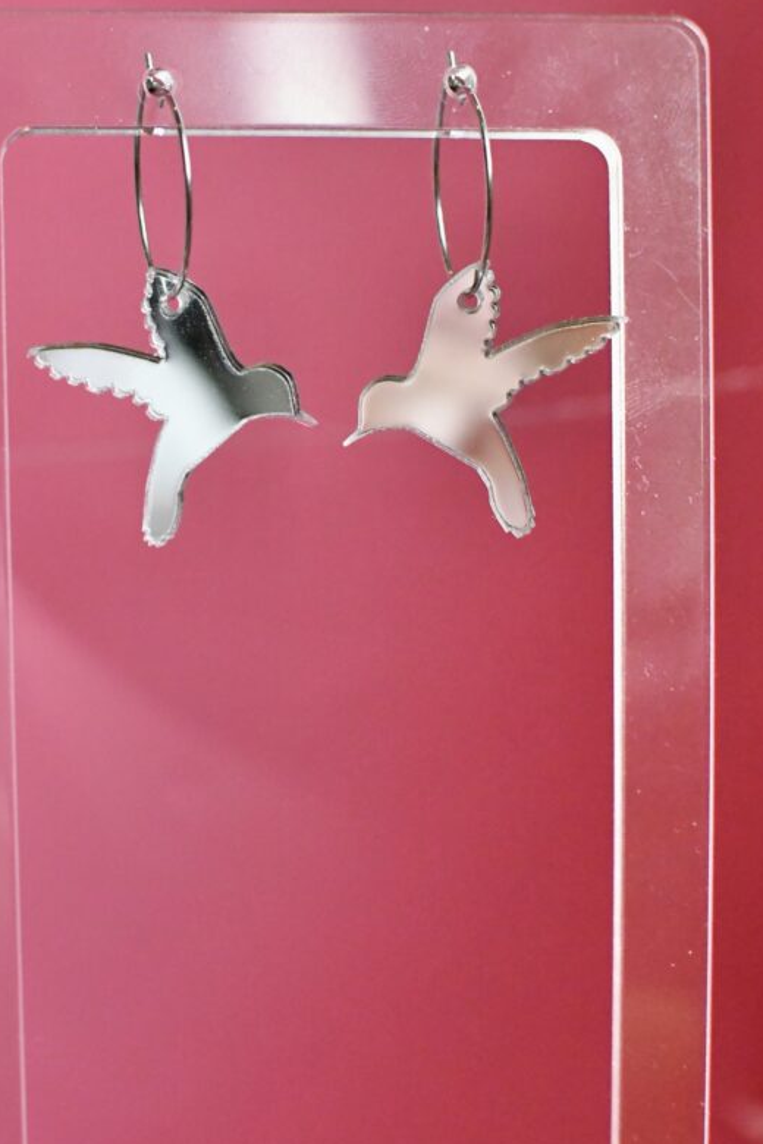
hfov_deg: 20.9
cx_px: 308
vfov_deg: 30.9
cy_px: 656
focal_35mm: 65
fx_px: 2066
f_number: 5
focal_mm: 35
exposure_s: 1/500
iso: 4000
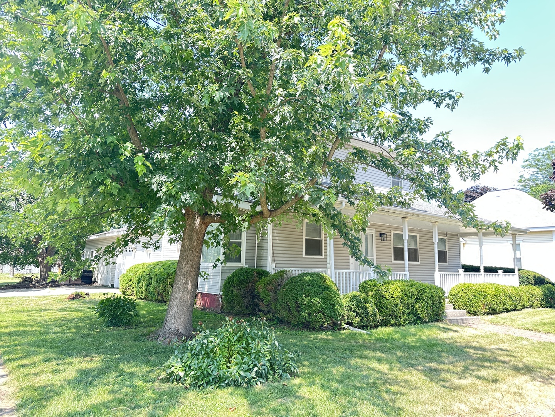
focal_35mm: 24
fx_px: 385
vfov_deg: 56.8
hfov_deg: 71.6
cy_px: 208
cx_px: 278
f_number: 1.78
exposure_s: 1/194
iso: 80
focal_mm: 6.86
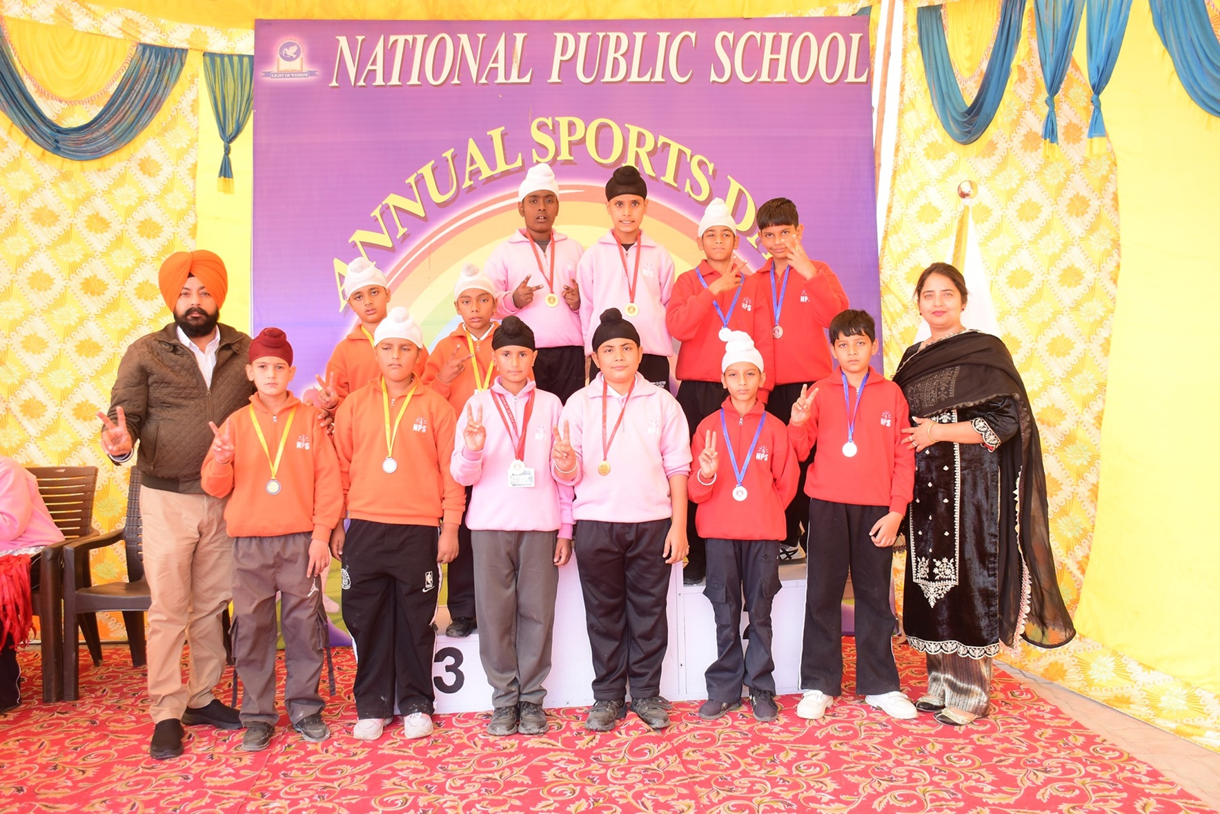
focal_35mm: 30
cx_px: 610
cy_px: 407
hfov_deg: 61.9
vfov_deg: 43.6
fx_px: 1017
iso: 200
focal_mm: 20
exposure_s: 1/125
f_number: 6.3
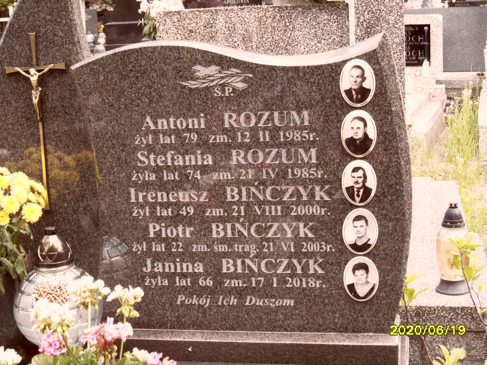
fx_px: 844
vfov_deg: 24.4
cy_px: 182
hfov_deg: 32.2
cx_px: 244
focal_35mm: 60
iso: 100
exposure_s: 1/90
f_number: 4
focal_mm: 10.3
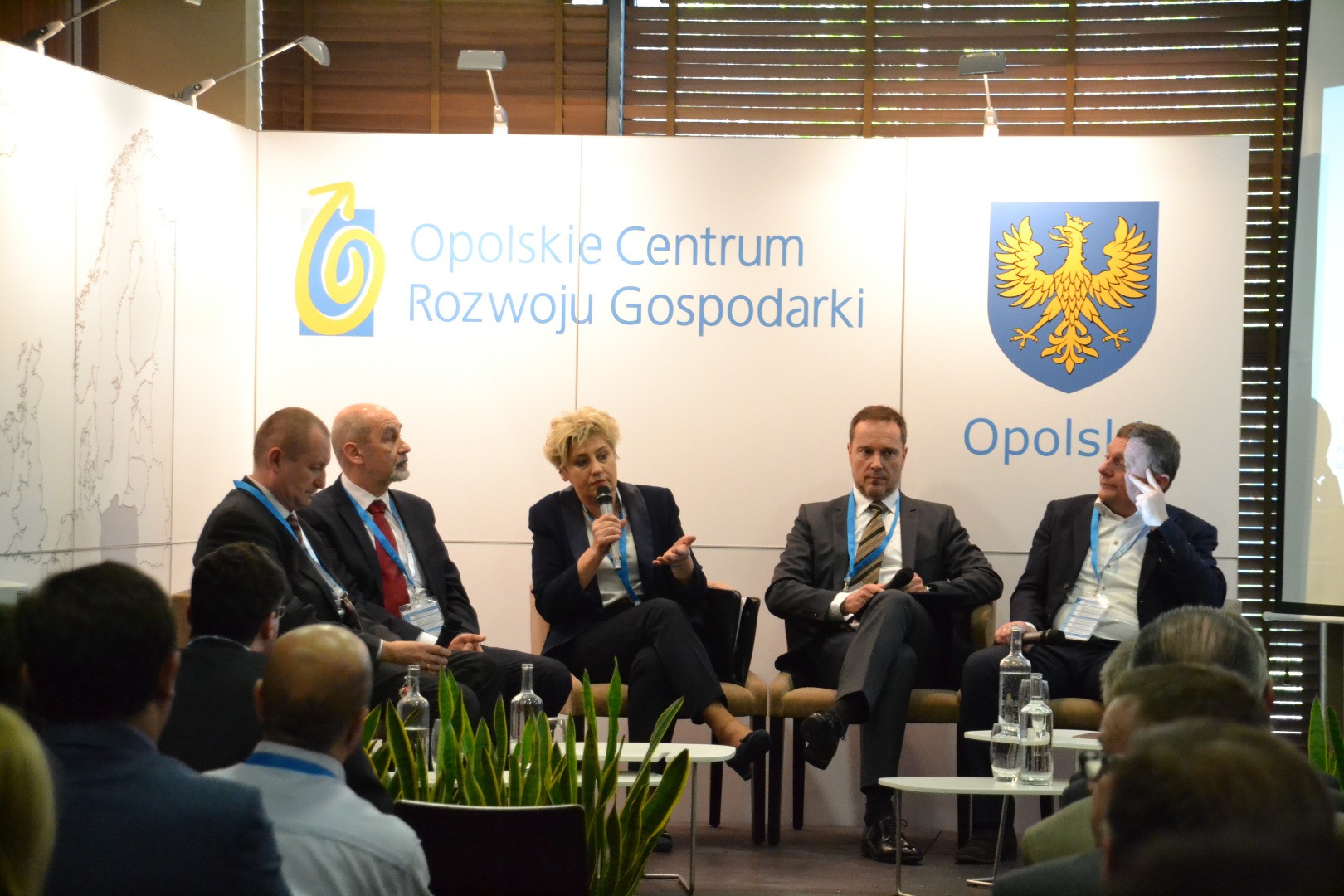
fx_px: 5040
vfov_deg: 10.2
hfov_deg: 15.2
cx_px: 672
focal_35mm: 135
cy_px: 448
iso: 3200
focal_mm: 90
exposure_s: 1/125
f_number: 5.3
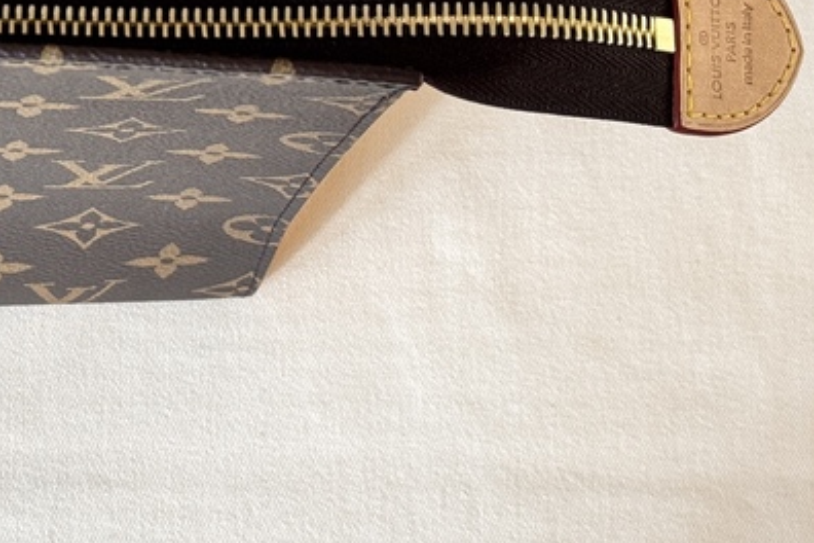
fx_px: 2871
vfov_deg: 10.7
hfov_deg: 15.5
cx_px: -191
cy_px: 27
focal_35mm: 127
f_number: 1.78
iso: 64
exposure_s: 1/53
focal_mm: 6.76
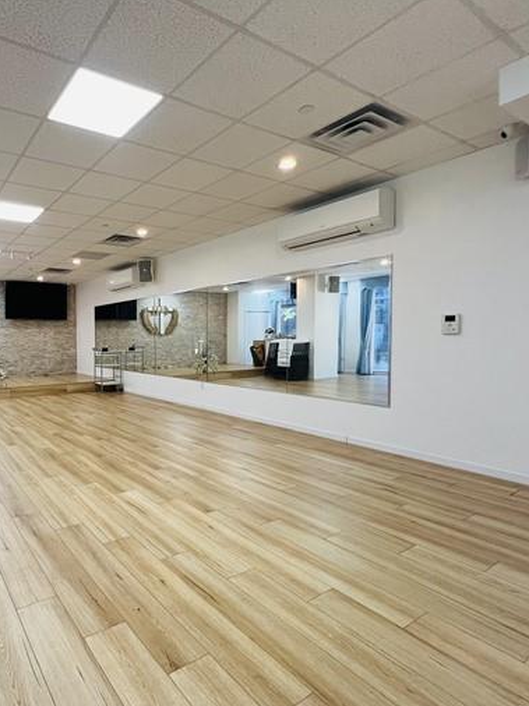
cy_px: 358
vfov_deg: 87.8
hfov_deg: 66.6
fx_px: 367
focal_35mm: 18
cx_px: 126
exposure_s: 1/120
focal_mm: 1.57
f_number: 1.8
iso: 125
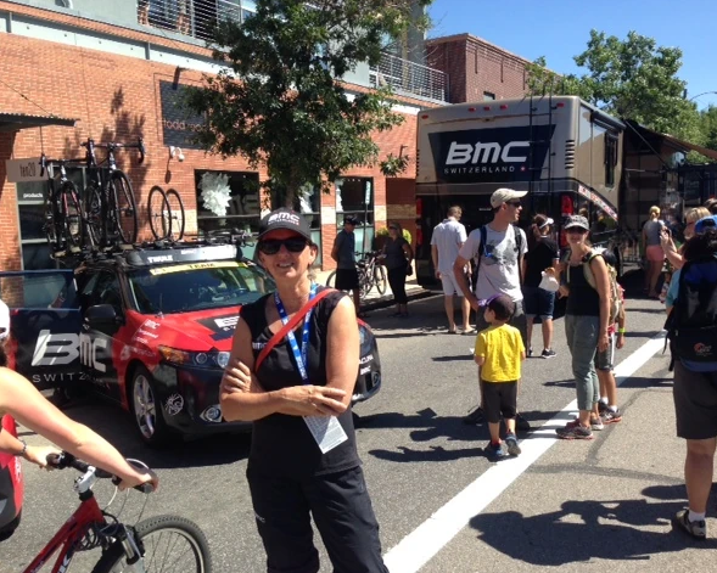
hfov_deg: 51.5
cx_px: 388
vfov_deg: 42.2
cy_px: 288
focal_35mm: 35
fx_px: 743
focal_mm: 4.12
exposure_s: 1/889
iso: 50
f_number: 2.4
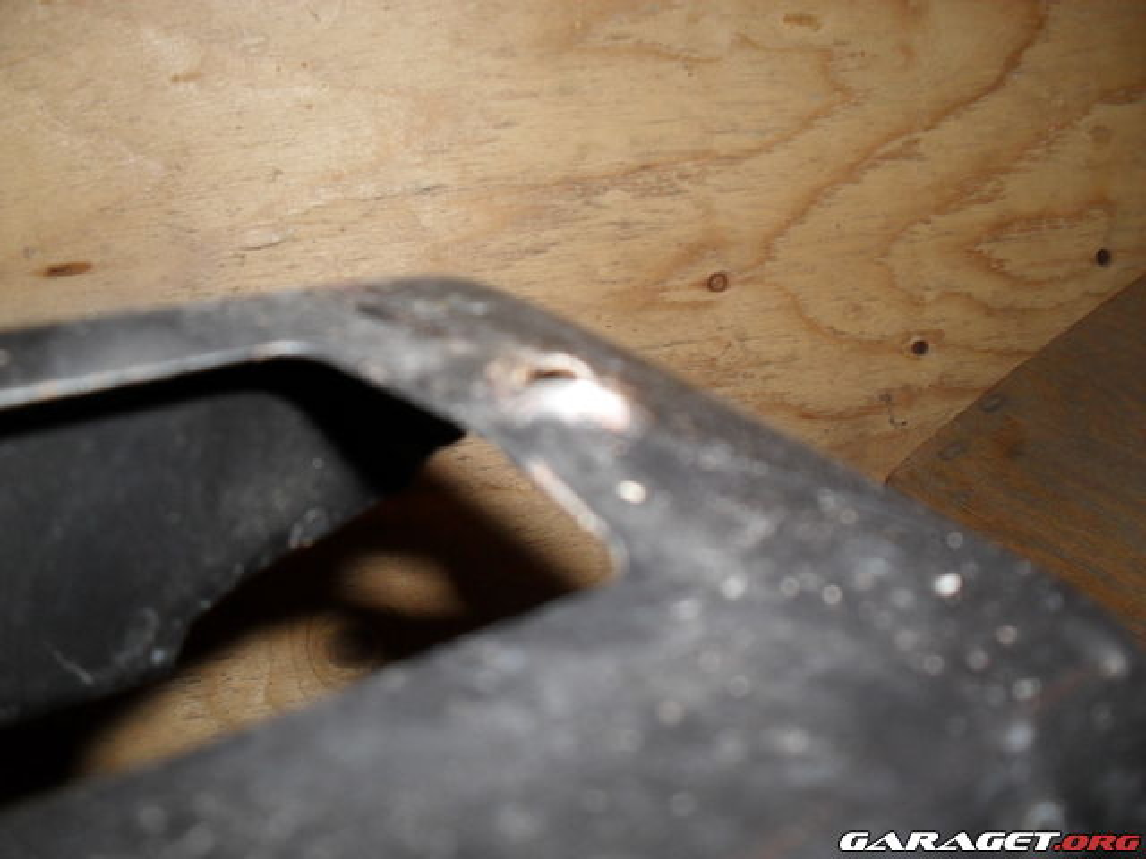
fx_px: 1159
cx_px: 573
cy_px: 430
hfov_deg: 52.6
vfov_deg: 40.7
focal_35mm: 35
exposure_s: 1/45
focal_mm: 6.3
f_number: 3.2
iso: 200
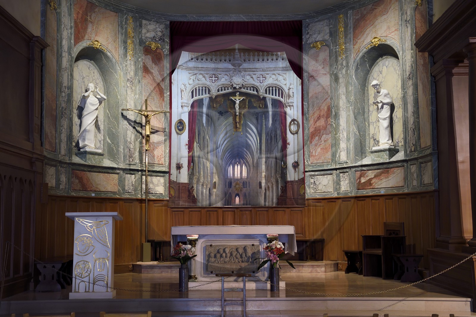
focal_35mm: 42
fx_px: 555
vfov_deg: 31.9
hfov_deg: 46.4
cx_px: 238
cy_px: 158
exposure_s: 1/6
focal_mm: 42
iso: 1600
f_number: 5.6
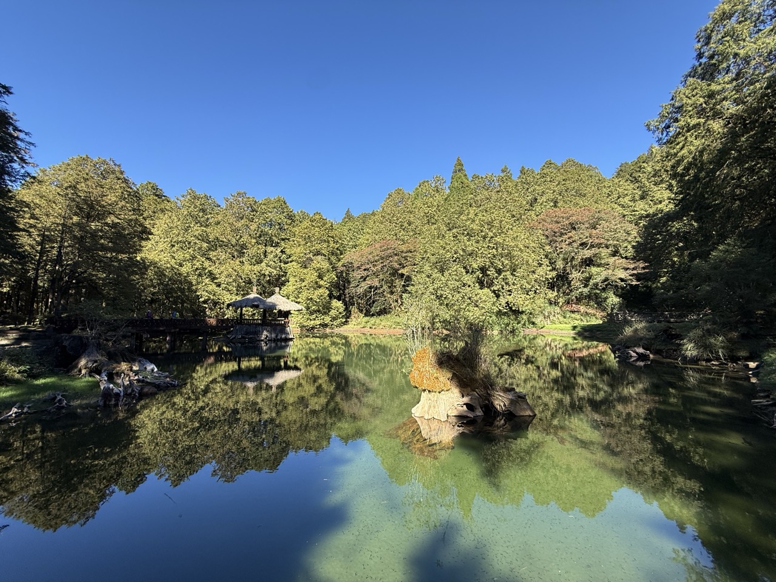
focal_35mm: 14
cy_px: 291
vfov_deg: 85.7
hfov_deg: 102.1
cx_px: 388
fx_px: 314
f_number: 2.2
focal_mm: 2.22
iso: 50
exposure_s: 1/540
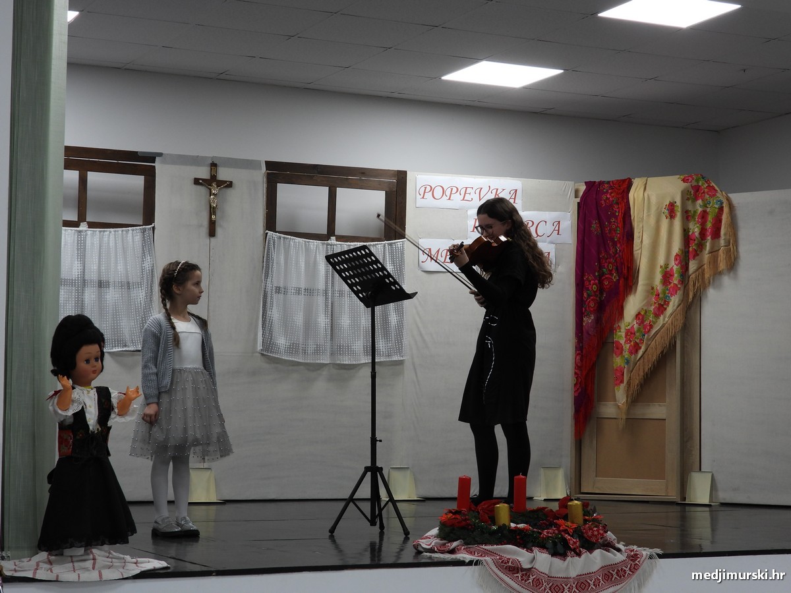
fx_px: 1600
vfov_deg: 21.0
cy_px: 296
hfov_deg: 27.8
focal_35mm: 70
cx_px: 396
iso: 125
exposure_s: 1/30
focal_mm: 12.6
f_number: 3.5
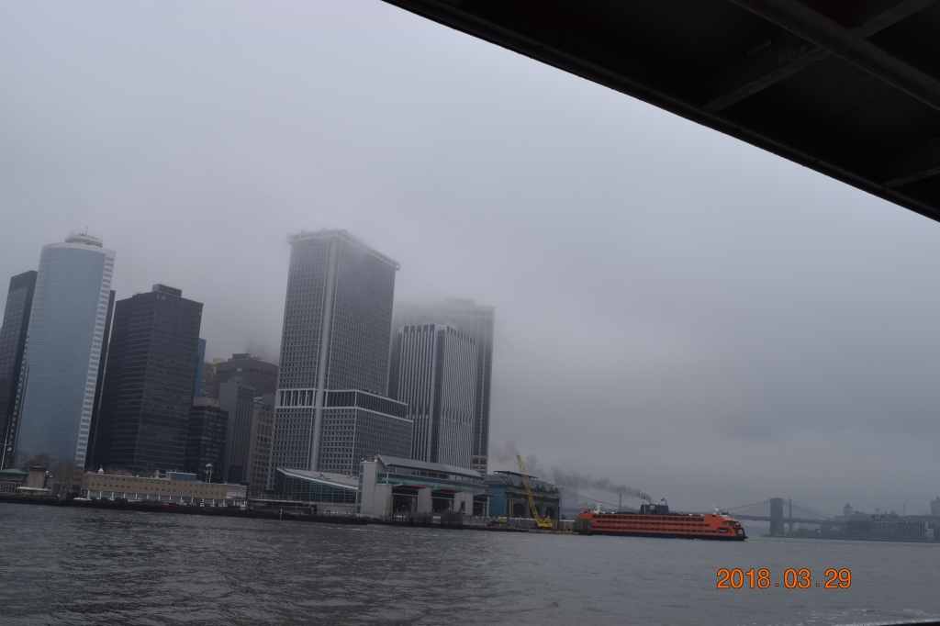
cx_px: 470
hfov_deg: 57.2
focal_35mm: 33
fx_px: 861
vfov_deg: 39.9
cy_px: 313
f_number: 10
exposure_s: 1/400
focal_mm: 22
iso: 200
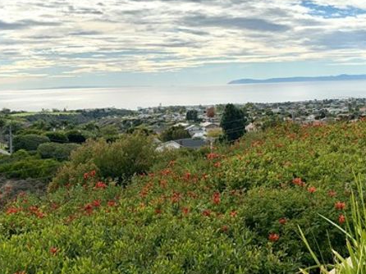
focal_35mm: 64
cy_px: 106
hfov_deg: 30.3
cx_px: 194
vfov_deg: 22.9
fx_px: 676
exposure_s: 1/11364
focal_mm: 6.76
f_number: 1.78
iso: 100
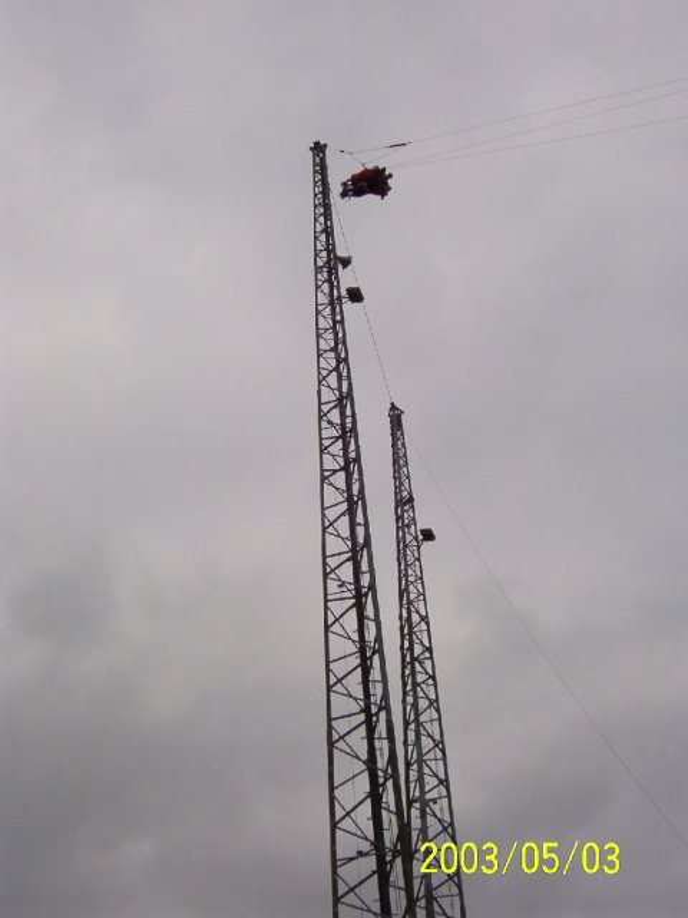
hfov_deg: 28.6
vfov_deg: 37.5
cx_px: 344
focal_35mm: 51
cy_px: 459
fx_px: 1352
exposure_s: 1/1701
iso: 100
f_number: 5.97
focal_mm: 7.88
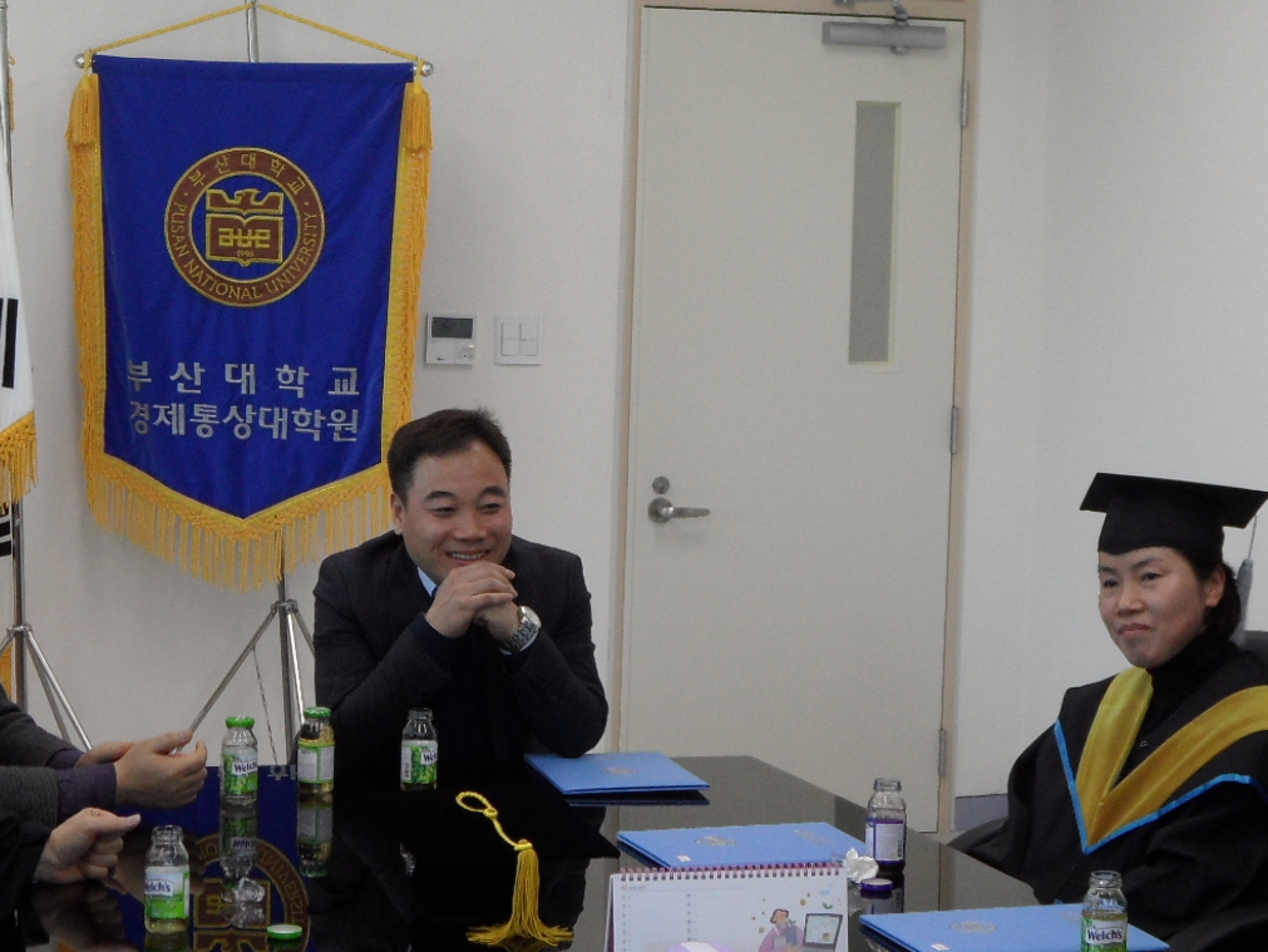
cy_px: 222
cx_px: 579
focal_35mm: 81
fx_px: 2968
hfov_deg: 24.1
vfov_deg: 18.1
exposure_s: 1/45
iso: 100
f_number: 3.6
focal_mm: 6.5
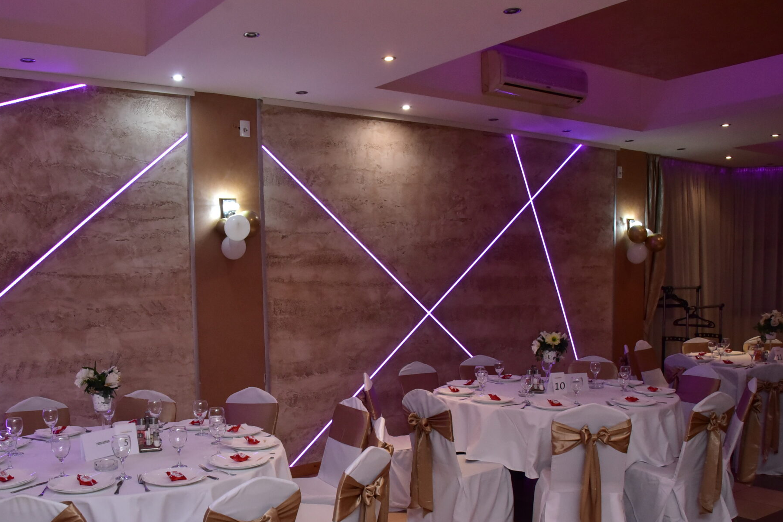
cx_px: 293
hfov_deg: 55.1
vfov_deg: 38.4
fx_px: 740
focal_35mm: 34
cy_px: 349
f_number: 7.1
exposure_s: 1/160
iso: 3200
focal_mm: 24
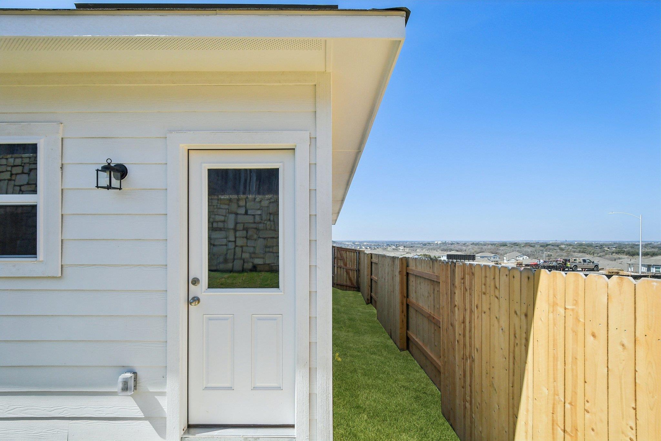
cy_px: 220
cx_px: 330
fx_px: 275
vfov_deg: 77.3
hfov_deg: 100.4
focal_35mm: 15
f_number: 8
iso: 400
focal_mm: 10
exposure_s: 1/1250
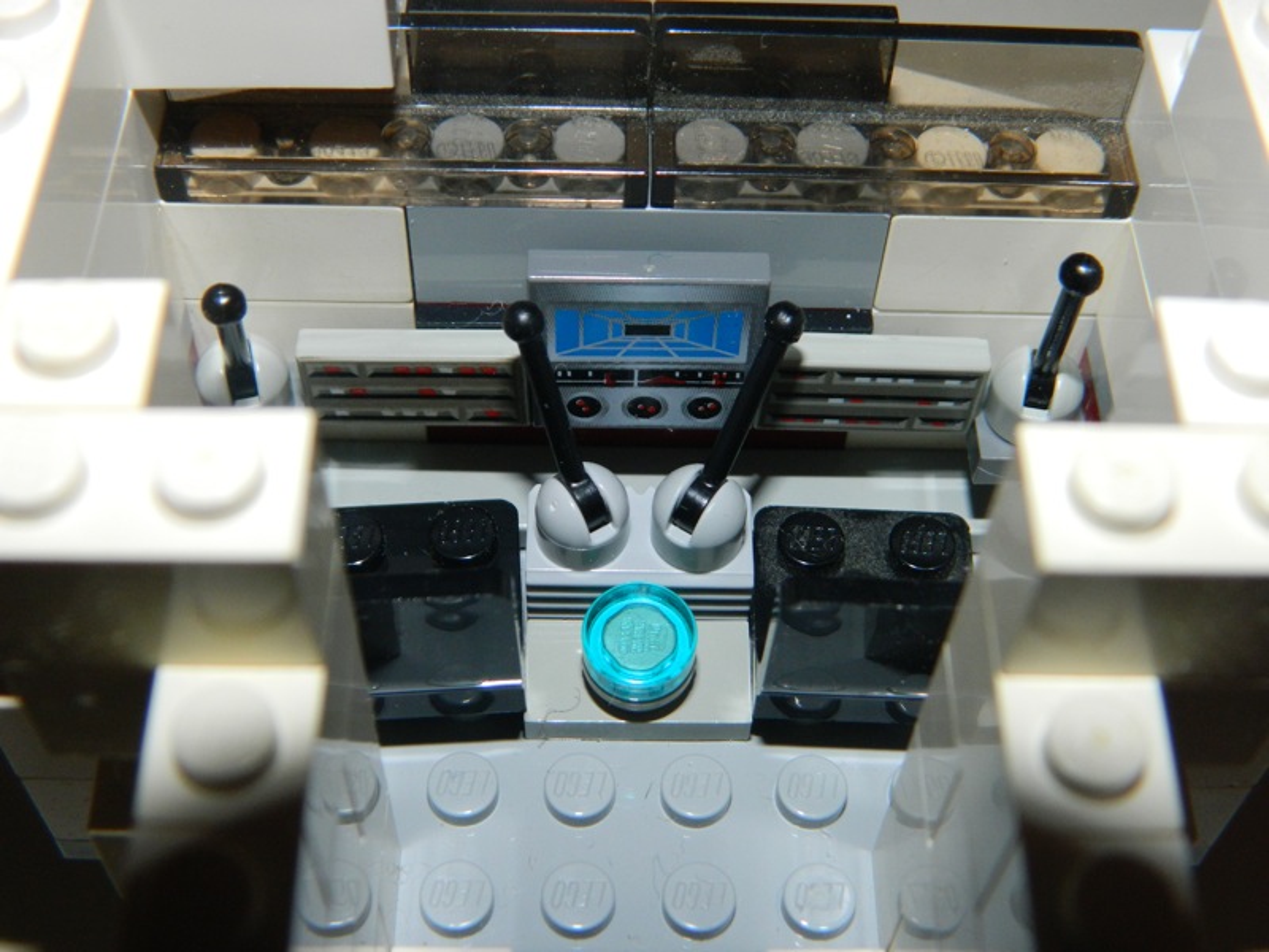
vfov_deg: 30.9
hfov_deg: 40.4
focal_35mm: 47
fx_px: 1723
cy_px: 476
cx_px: 634
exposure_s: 1/50
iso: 200
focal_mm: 8.4
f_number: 10.2
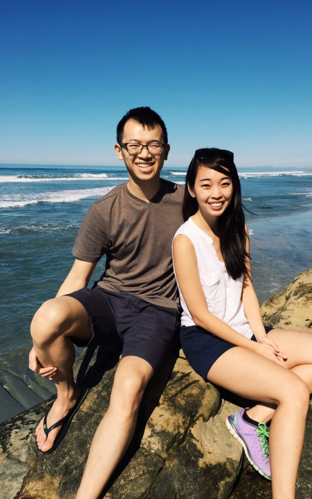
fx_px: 421
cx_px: 182
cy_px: 248
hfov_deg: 40.5
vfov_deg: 61.2
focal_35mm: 31
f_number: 2.2
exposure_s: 1/3049
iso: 32
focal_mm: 4.15
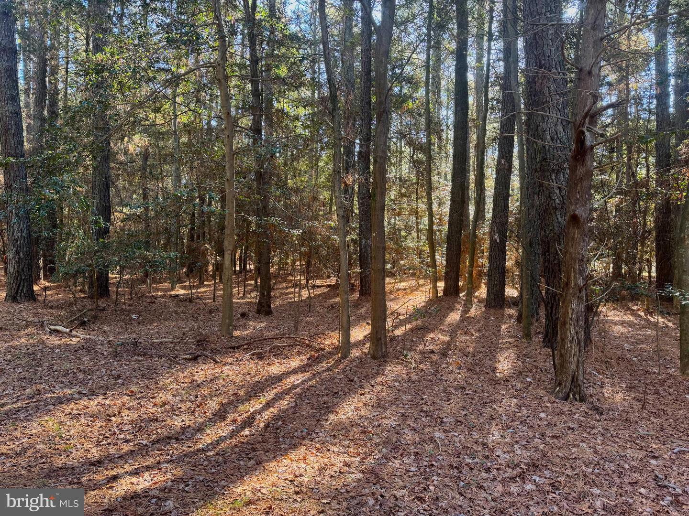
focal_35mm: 24
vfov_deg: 56.8
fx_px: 478
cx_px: 344
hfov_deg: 71.6
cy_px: 258
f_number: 1.78
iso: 125
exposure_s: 1/121
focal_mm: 6.76
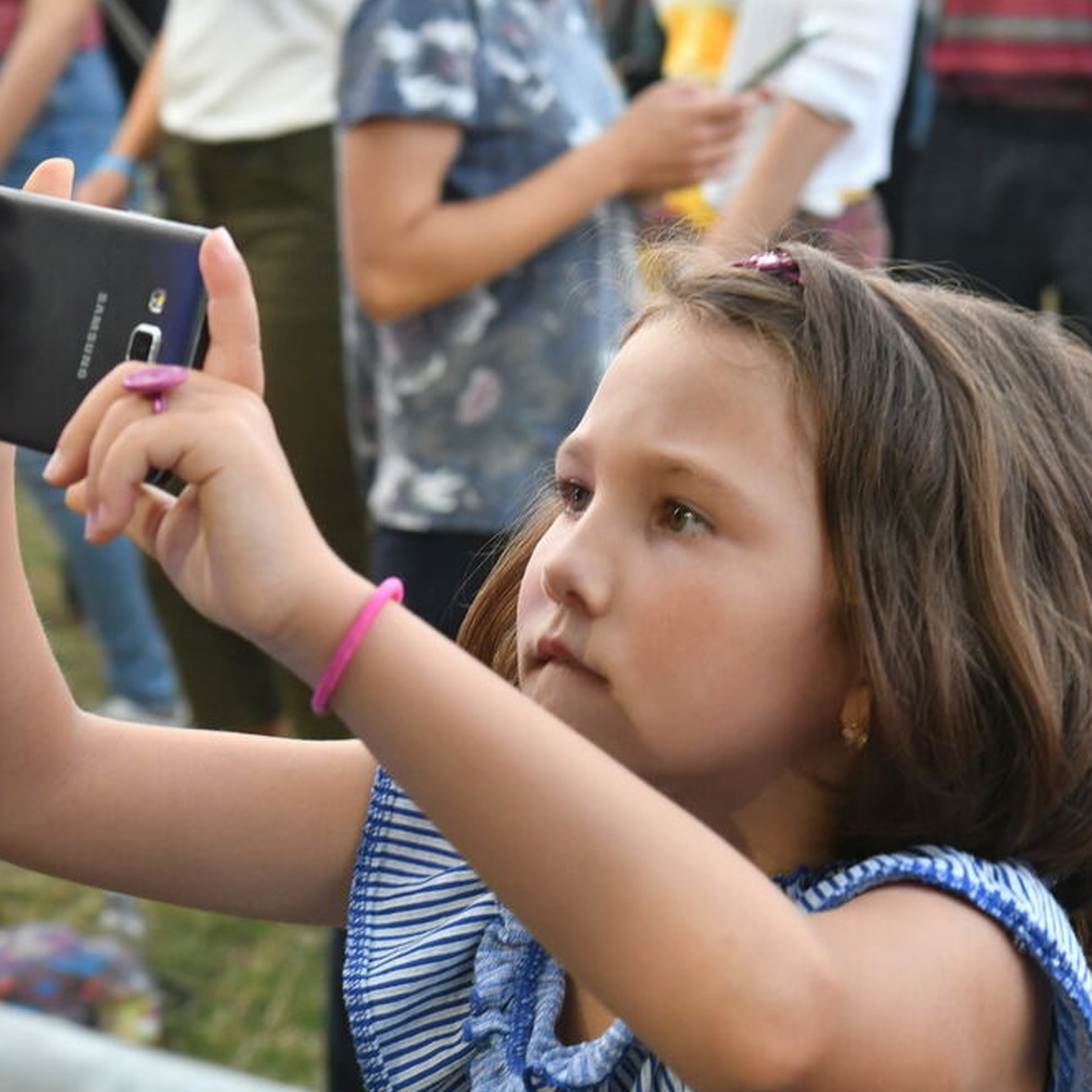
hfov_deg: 15.0
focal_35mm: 116
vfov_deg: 15.0
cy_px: 585
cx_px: 288
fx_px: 4140
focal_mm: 50
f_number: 4.5
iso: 800
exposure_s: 1/80
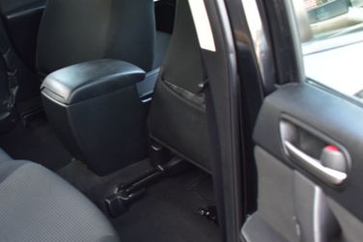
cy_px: 165
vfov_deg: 26.3
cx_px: 62
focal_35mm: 51
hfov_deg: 37.2
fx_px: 514
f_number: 6.3
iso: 560
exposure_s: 1/15
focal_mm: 20
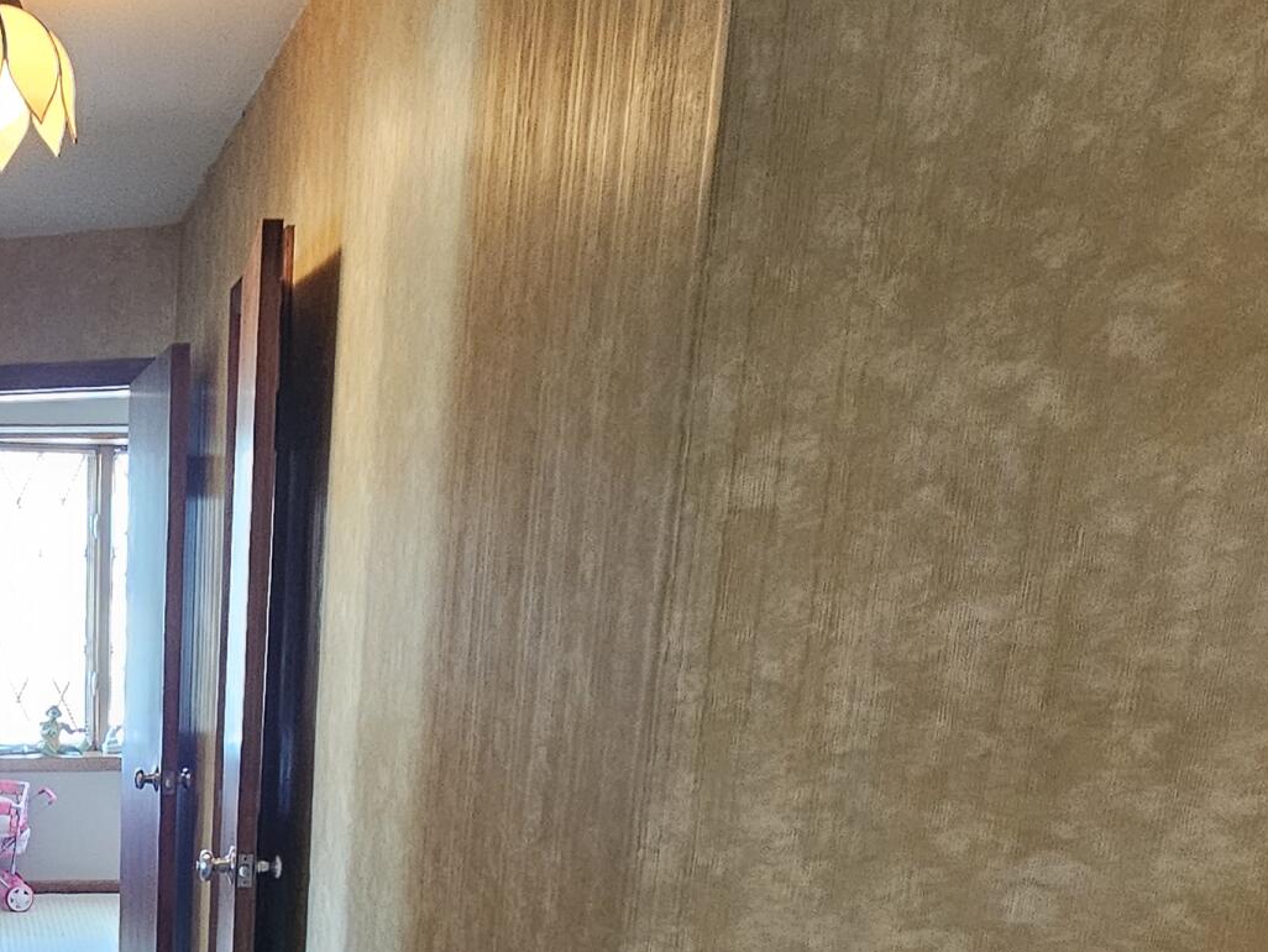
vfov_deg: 33.5
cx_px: -6
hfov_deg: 42.2
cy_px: 1014
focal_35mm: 38
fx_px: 1392
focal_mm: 2.2
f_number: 2.2
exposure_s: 1/30
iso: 500
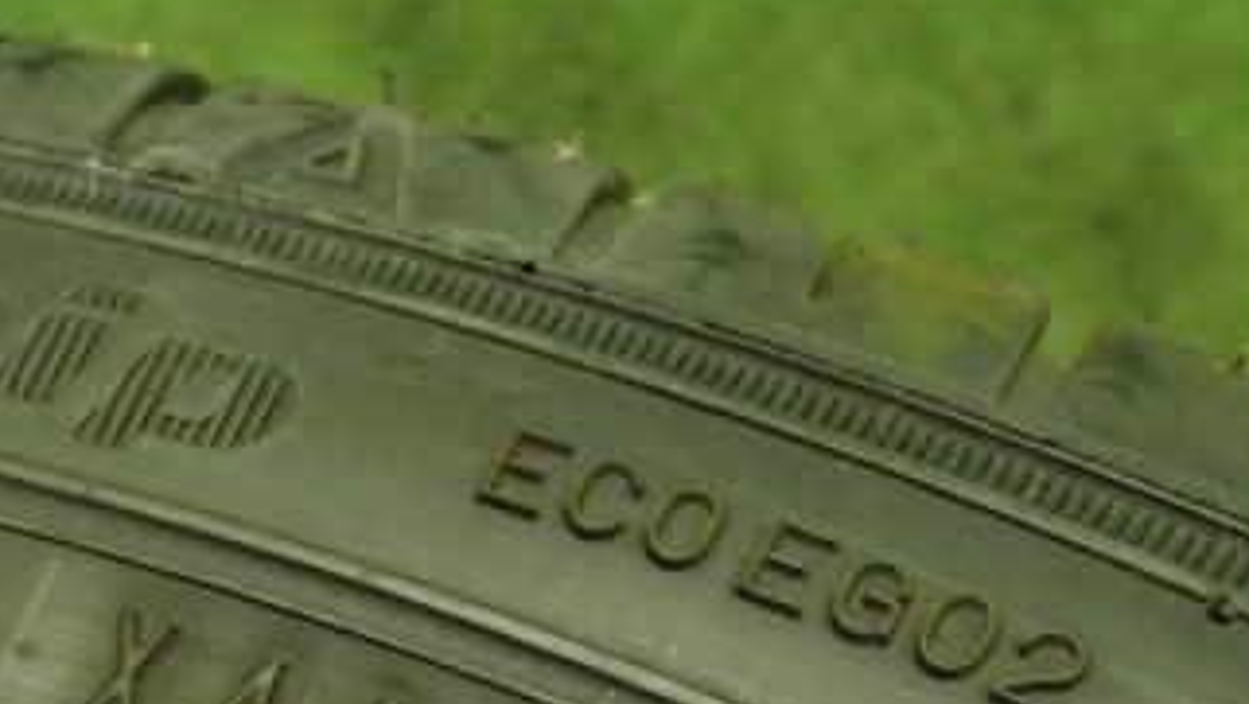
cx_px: 288
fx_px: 2021
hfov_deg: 33.5
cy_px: 856
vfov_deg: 18.7
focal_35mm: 61
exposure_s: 1/30
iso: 200
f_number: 2.3
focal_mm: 5.4
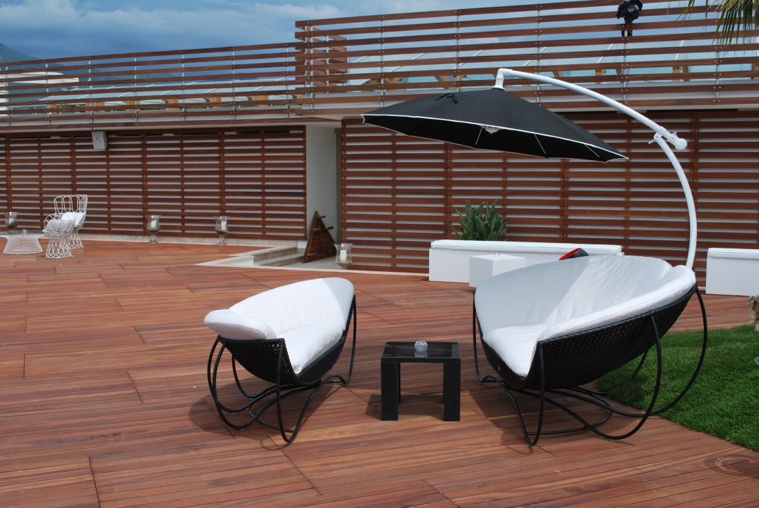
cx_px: 380
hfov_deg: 49.5
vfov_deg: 34.3
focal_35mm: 39
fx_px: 823
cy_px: 254
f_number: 8
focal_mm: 26
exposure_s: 1/250
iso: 100
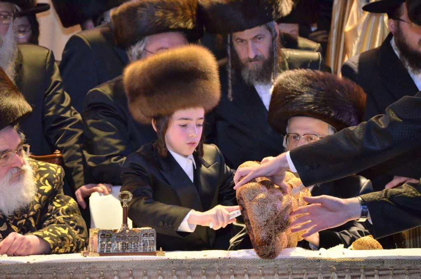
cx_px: 210
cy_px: 140
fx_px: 3063
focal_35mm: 262
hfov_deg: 7.9
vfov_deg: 5.2
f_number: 5.6
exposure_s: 1/100
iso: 3200
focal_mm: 175
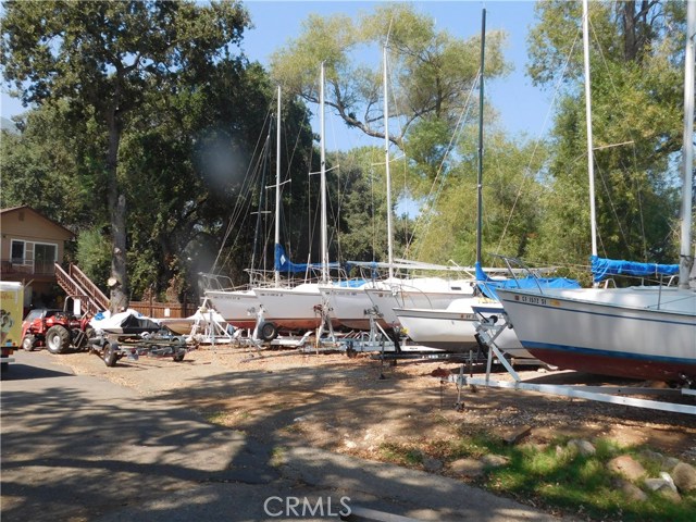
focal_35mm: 30
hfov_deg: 60.0
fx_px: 603
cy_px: 261
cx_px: 348
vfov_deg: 46.8
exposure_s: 1/800
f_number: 3.2
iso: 125
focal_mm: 5.3
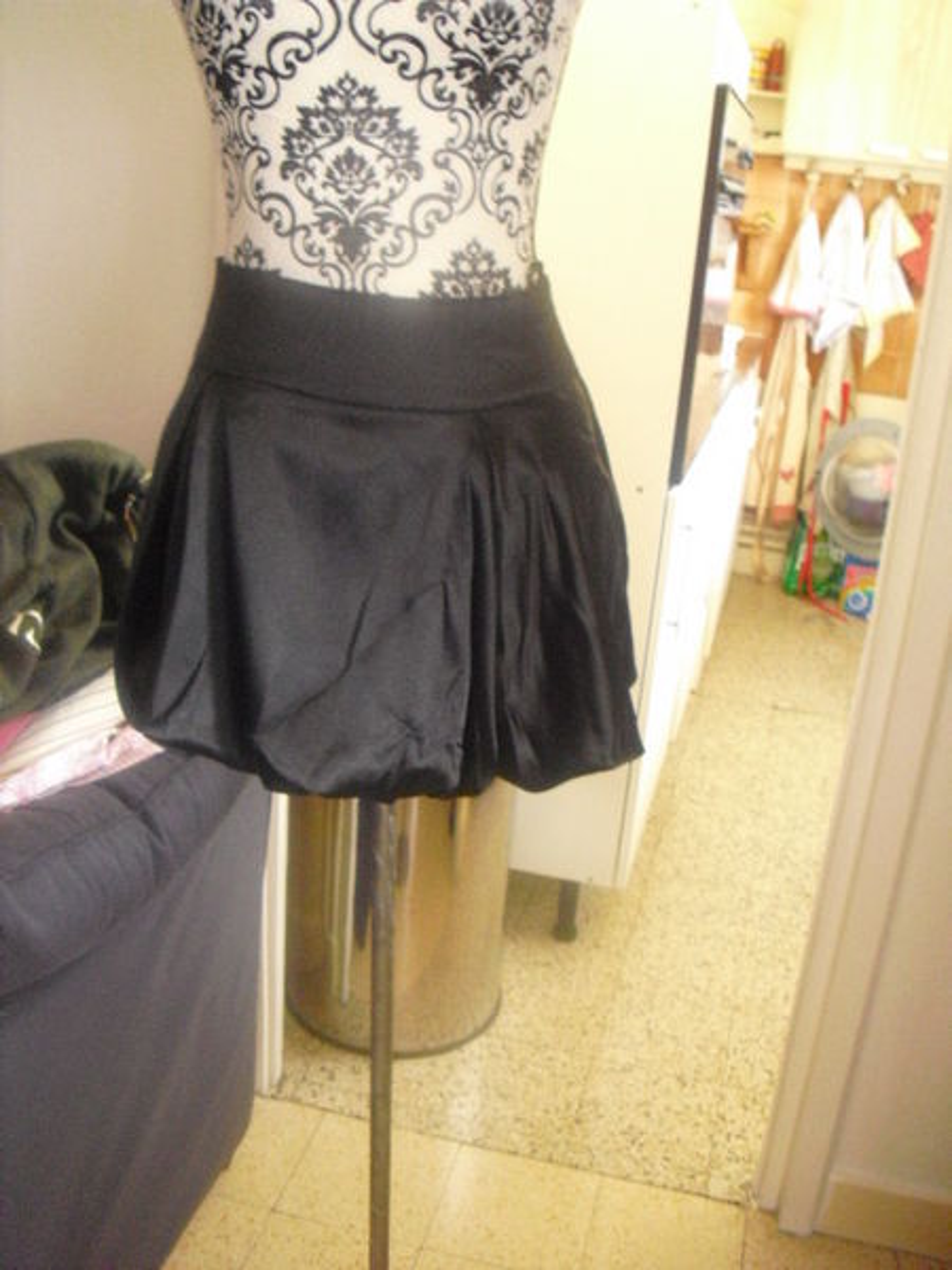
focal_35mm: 36
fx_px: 1320
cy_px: 635
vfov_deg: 51.4
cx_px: 476
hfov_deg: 39.7
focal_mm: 6.3
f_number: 3.1
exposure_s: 1/10
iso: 800
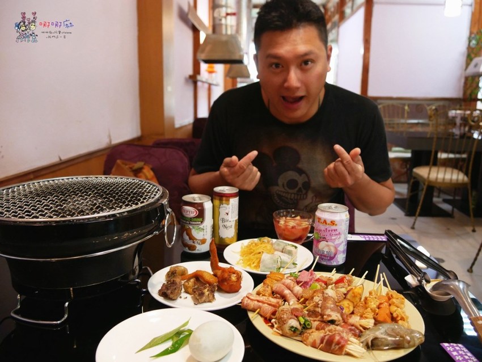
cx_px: 241
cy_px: 181
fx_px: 390
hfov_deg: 63.4
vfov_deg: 49.8
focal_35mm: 28
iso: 1600
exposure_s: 1/80
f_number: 3.5
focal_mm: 14
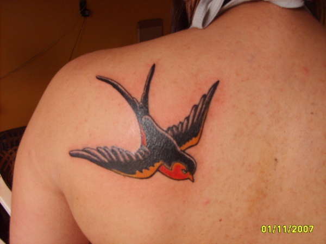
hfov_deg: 52.6
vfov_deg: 40.7
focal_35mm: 35
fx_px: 330
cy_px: 122
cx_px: 163
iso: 80
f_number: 2.8
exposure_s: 1/30
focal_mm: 5.8
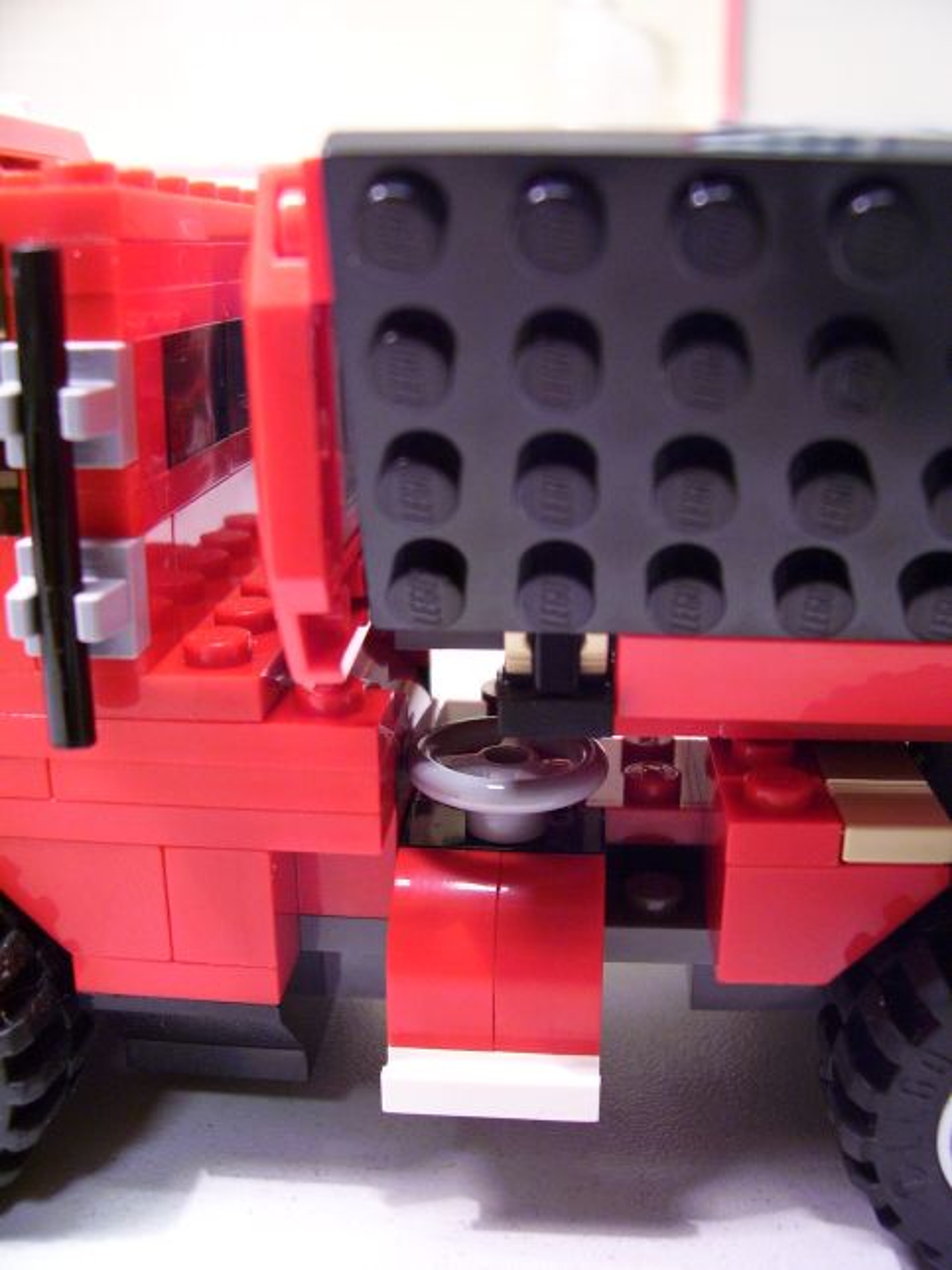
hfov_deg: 41.8
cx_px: 476
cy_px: 635
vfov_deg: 54.0
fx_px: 1247
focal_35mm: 34
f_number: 2.7
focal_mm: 5.6
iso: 160
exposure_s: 1/15
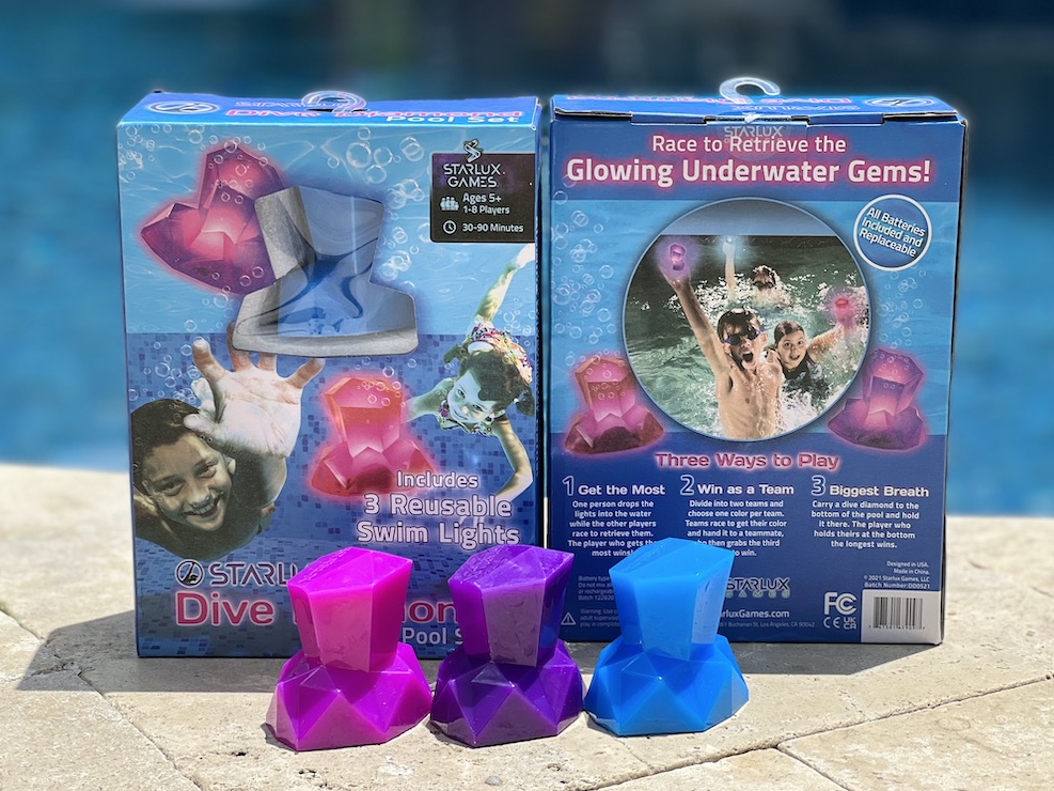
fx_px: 2375
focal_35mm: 78
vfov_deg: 18.9
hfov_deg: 25.0
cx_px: 529
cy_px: 396
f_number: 2.8
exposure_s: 1/536
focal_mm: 9
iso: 32
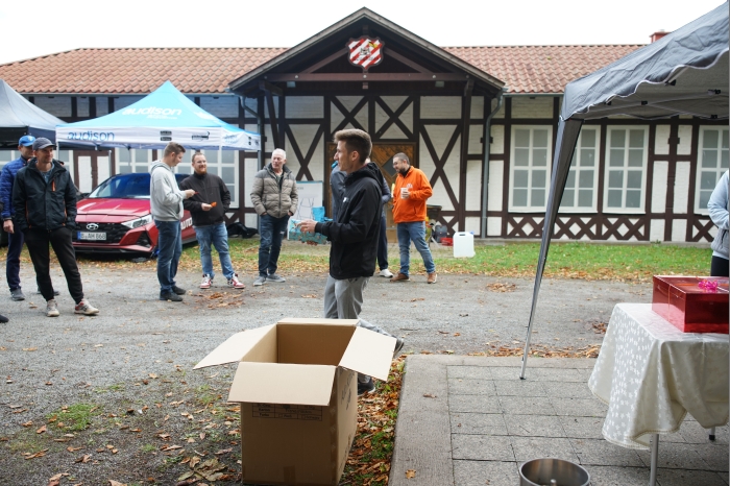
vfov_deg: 43.6
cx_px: 365
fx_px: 608
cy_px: 243
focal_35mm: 30
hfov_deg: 62.0
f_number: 4
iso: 400
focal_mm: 30
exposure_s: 1/200
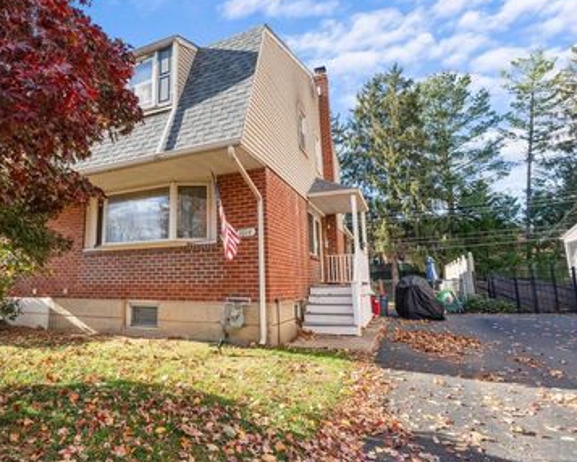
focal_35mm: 21
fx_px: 359
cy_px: 224
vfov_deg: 65.6
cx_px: 210
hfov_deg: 76.0
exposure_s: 1/125
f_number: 8
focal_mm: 16
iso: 400
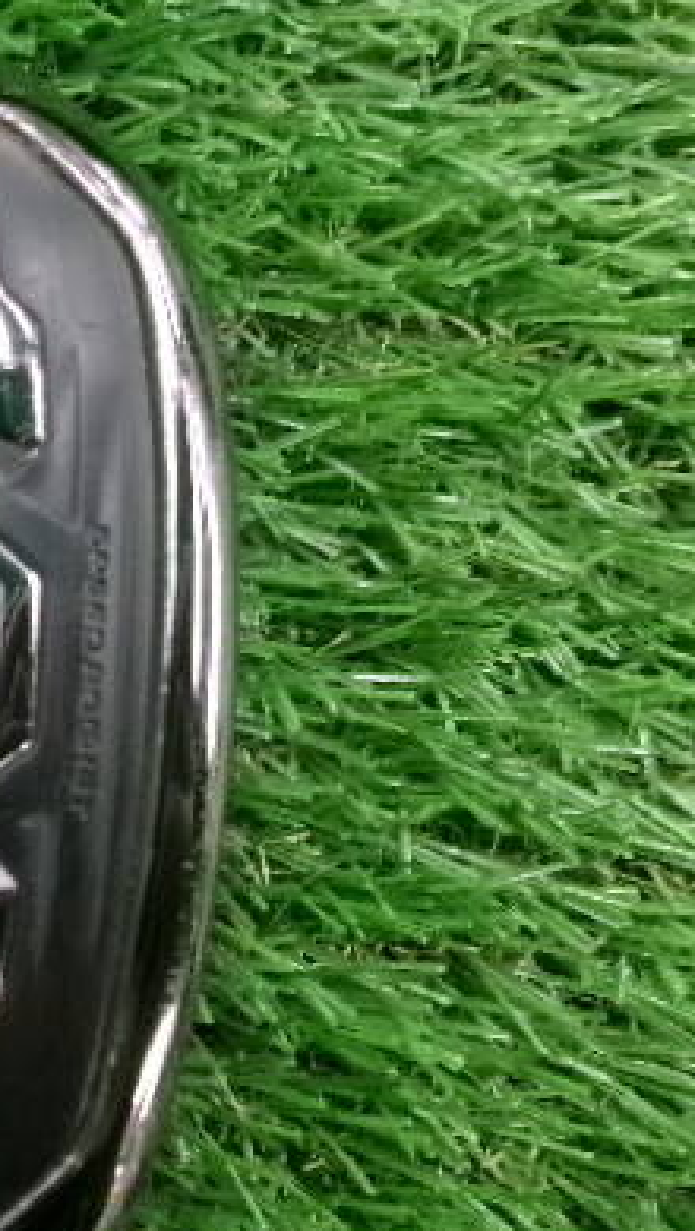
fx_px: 1635
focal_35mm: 50
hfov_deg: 21.0
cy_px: 647
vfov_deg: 41.3
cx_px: -291
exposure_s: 1/34
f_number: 3.9
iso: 800
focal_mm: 5.1
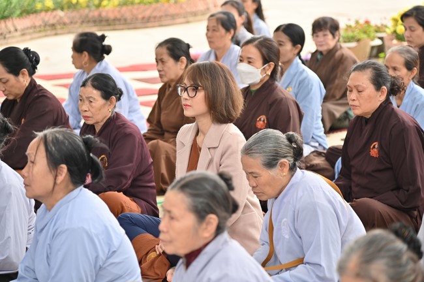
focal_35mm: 120
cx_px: 212
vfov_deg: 11.4
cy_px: 141
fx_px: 1412
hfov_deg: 17.1
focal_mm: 120
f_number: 4
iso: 200
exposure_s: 1/125
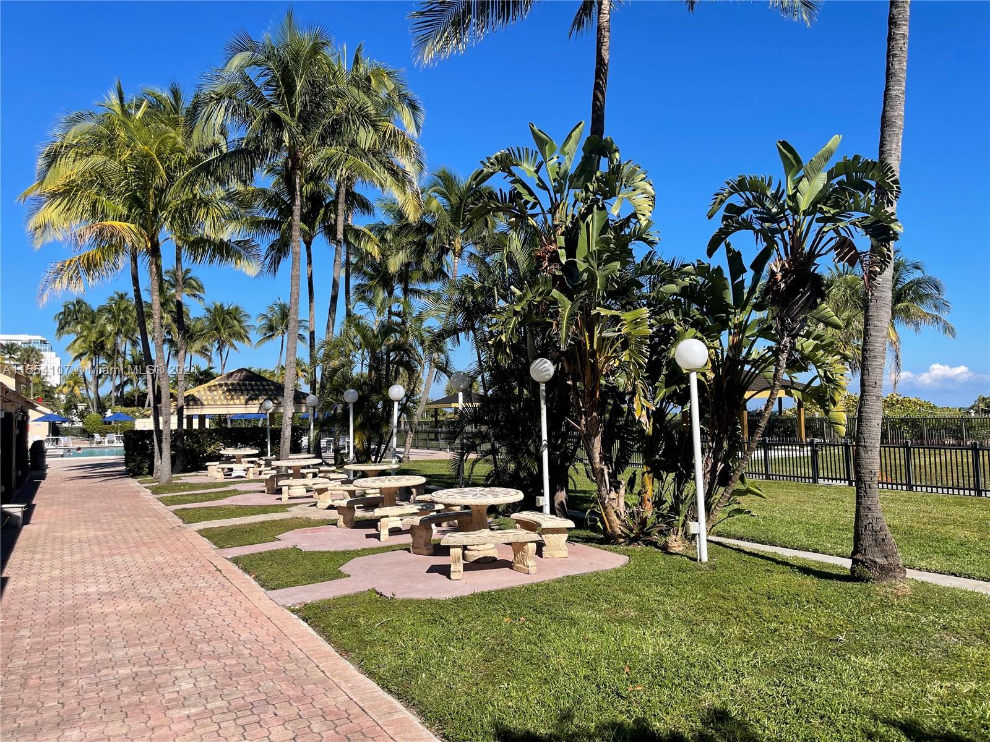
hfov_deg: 67.3
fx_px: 744
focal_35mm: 26
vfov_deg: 53.1
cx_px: 495
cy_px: 371
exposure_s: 1/3003
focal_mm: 5.1
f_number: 1.6
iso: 32
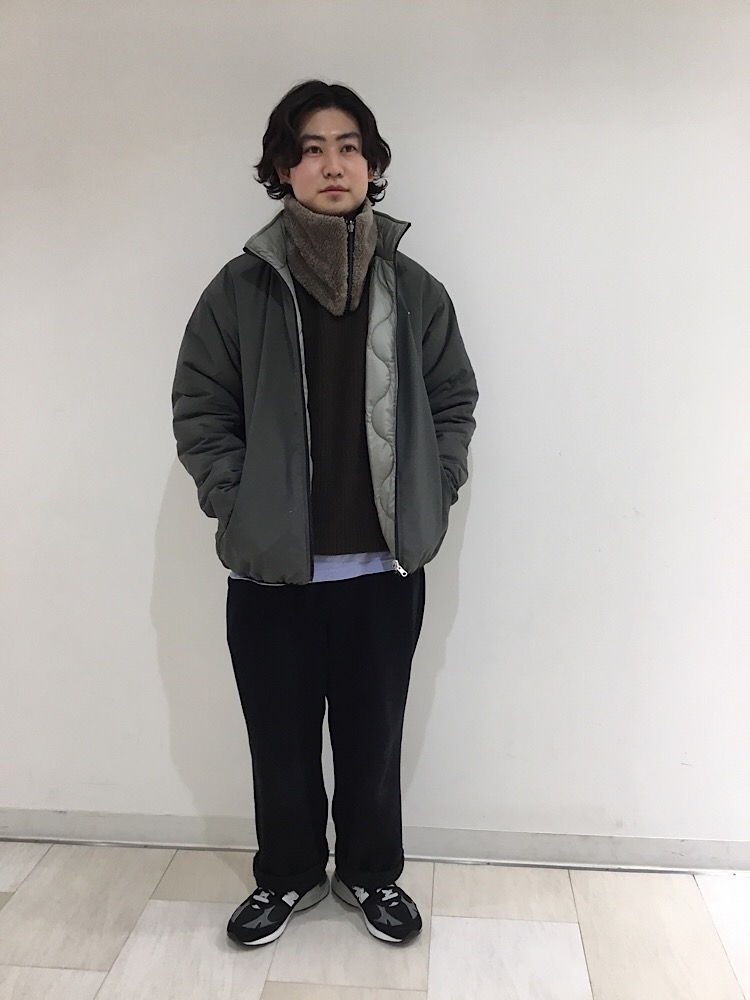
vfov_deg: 58.4
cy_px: 500
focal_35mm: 31
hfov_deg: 45.4
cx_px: 375
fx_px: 896
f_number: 2.4
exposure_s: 1/30
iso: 64
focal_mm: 3.3
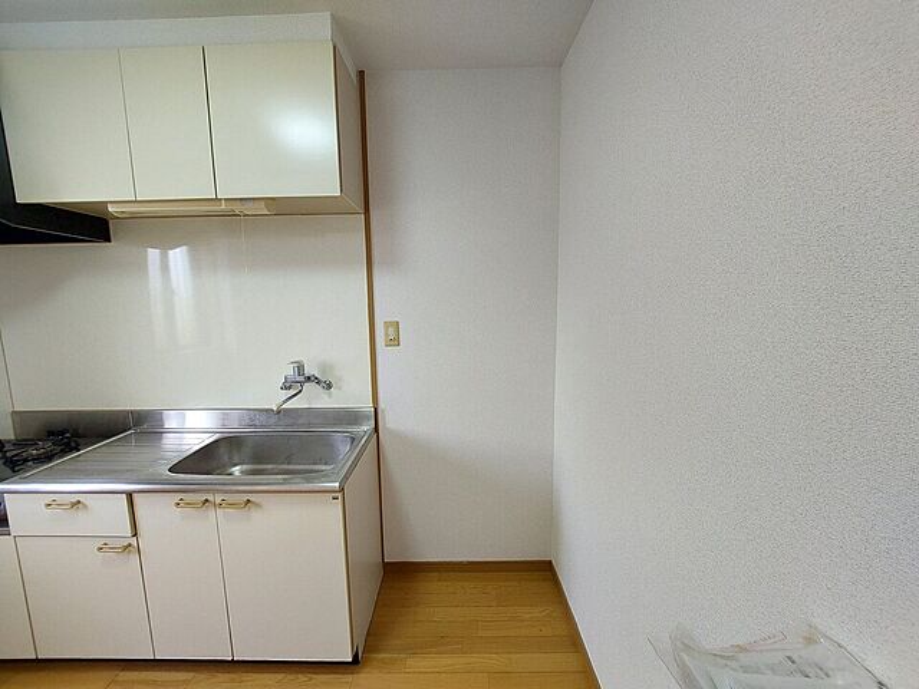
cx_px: 460
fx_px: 345
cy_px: 344
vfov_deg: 89.9
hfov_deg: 106.2
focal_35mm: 13
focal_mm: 1.74
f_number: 2.2
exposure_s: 1/50
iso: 100
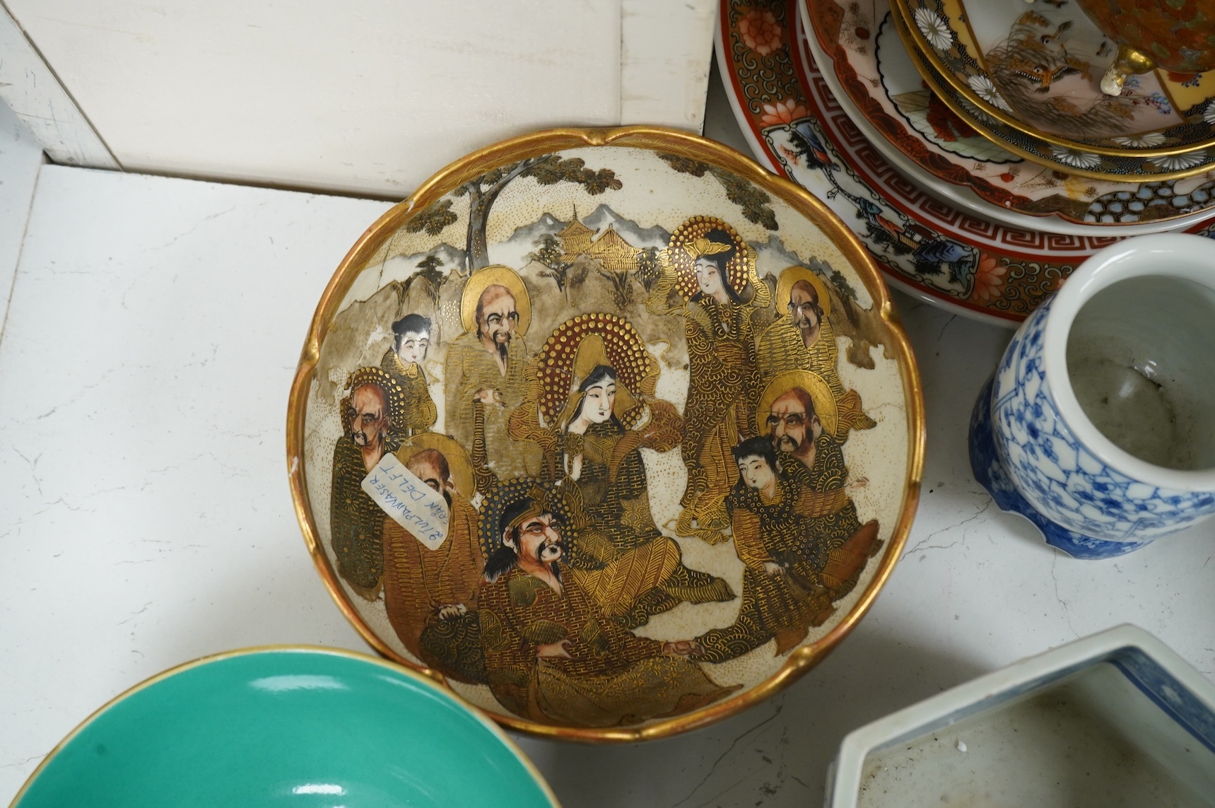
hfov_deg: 44.5
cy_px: 404
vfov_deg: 30.5
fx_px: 1484
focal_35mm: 44
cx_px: 608
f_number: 7.1
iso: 2500
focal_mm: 44
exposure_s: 1/80
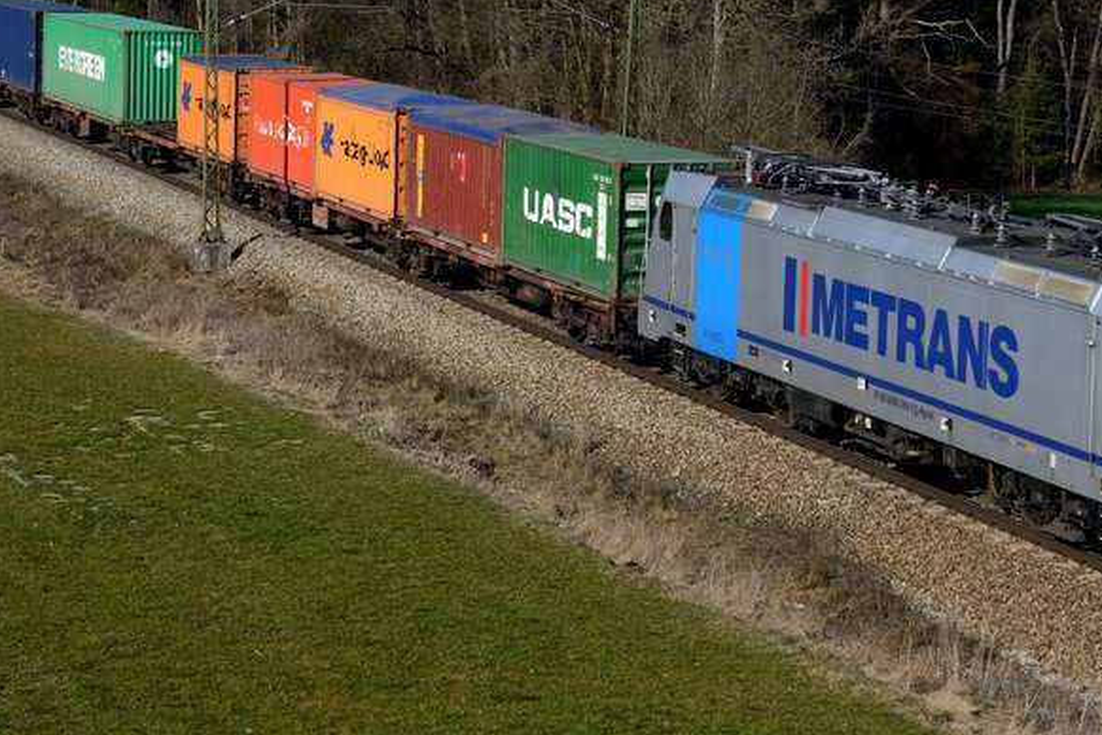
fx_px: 3030
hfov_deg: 20.6
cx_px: 555
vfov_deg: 13.7
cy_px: 72
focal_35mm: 99
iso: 200
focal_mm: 48
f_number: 6.3
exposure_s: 1/1600
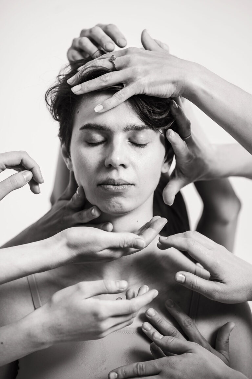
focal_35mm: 85
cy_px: 190
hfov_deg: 16.1
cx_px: 126
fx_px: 892
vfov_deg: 23.9
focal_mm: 85
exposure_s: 1/125
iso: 160
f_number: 3.5
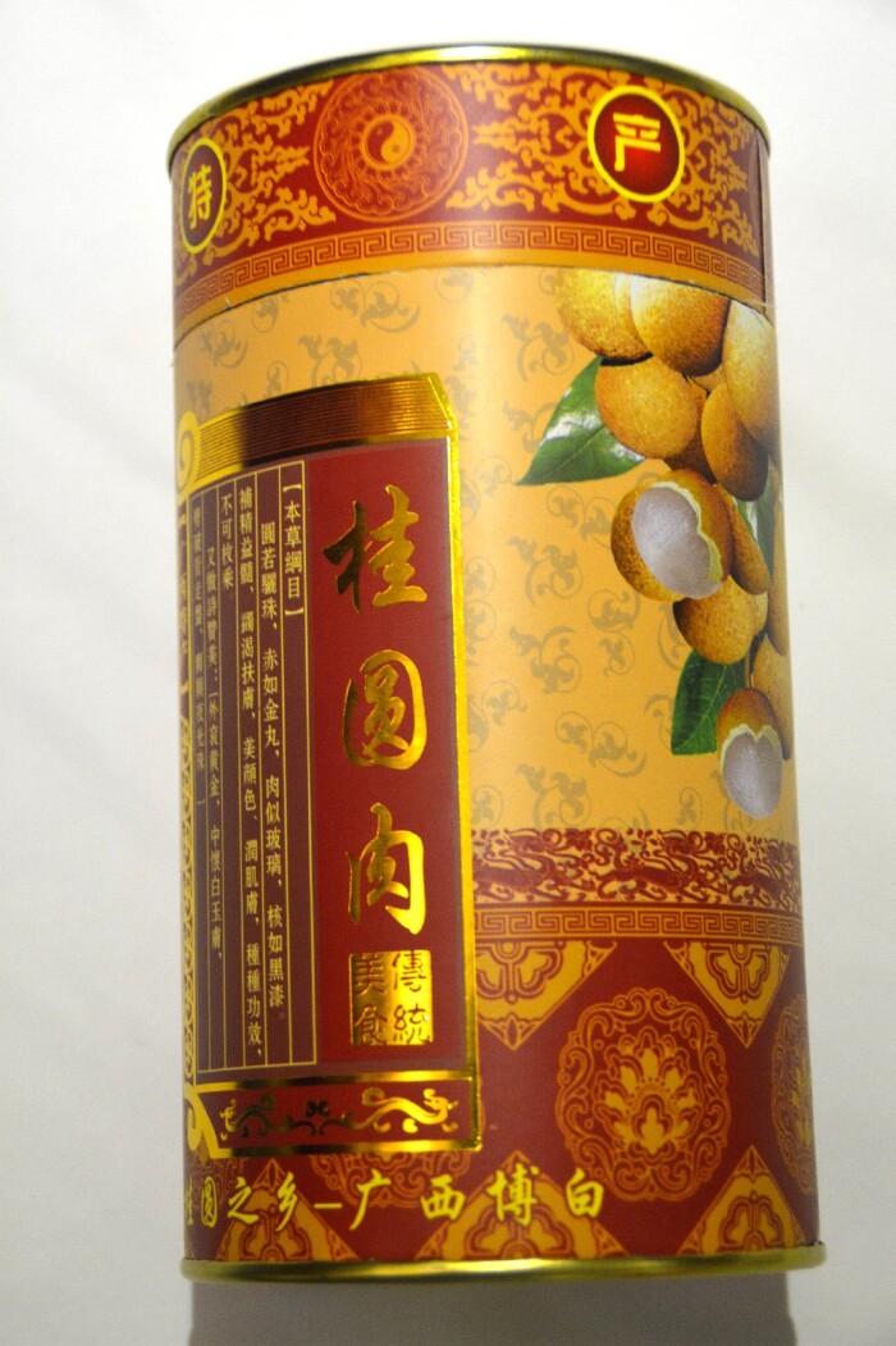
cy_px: 673
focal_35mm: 78
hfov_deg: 17.5
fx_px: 2914
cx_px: 448
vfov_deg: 26.0
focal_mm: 52
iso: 900
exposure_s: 1/30
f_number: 5
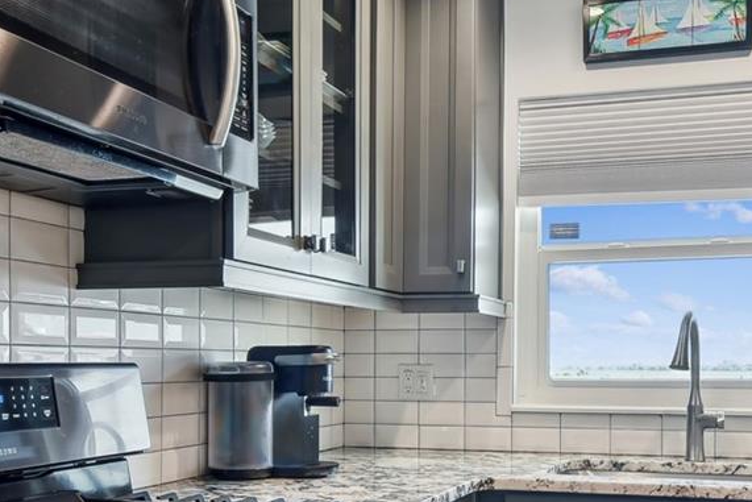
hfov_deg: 46.1
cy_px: 344
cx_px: 461
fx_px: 878
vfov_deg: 31.6
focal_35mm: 42
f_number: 7.1
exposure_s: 1/4
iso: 100
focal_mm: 10
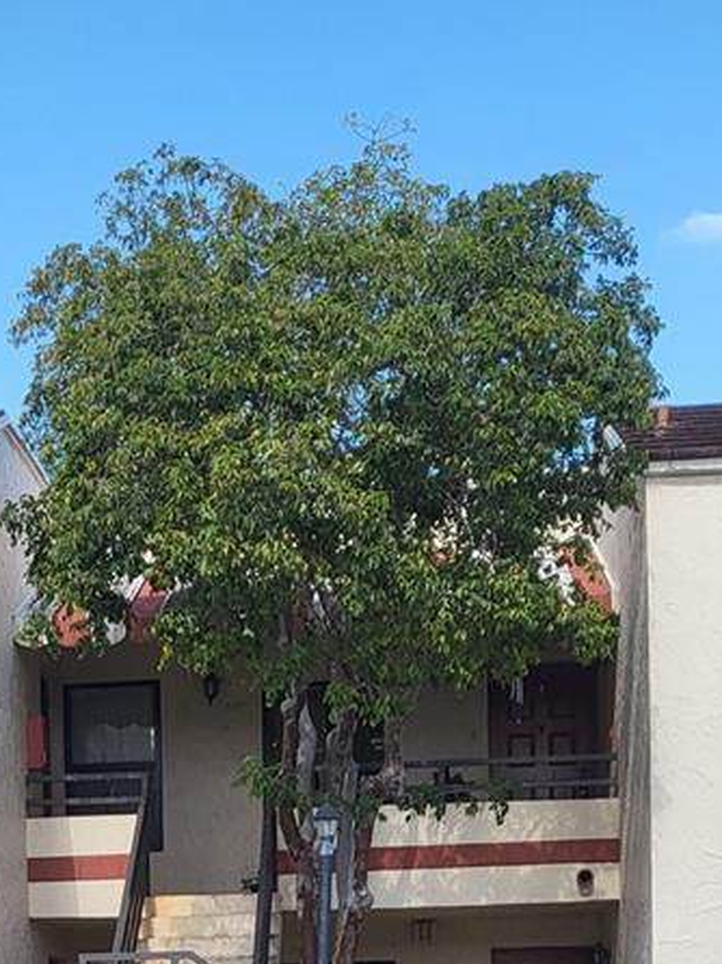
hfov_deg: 20.8
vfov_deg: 24.8
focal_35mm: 70
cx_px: 147
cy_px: 1193
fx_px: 1949
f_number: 1.8
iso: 50
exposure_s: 1/1129
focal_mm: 4.25
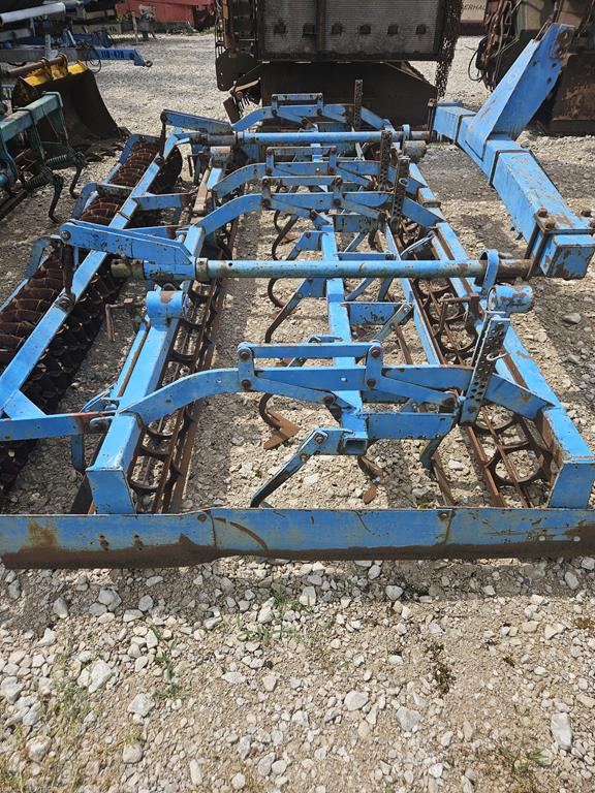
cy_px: 396
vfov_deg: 73.9
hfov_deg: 58.9
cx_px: 298
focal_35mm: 23
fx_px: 527
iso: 25
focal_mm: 5.4
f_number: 1.8
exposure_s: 1/1614
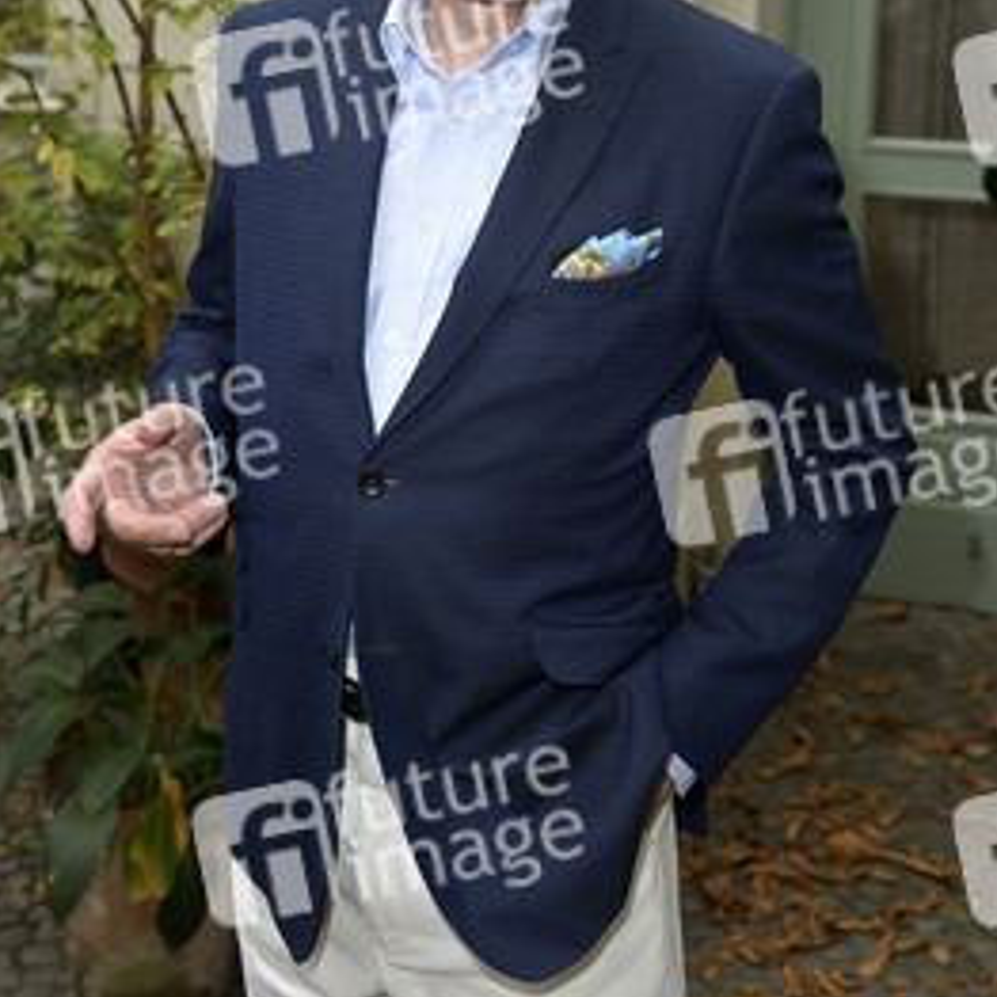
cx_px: 498
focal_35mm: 57
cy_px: 266
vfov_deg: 29.6
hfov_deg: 30.0
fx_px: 1857
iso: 500
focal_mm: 44
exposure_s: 1/200
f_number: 4.5
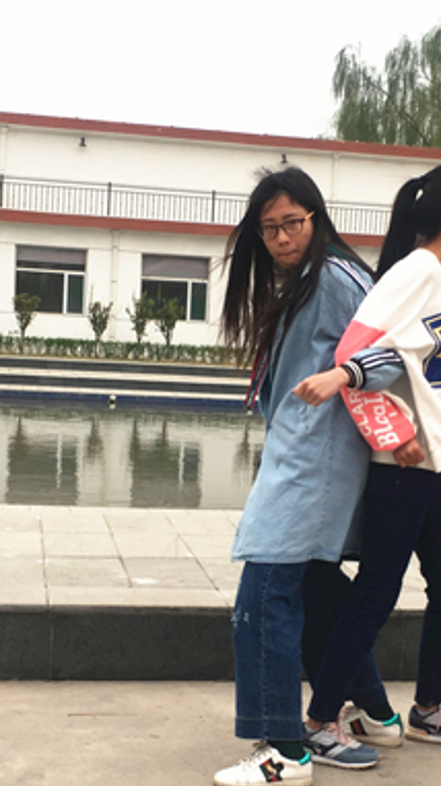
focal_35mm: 53
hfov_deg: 22.5
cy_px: 449
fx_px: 1103
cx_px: 295
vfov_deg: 39.1
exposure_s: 1/167
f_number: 2.2
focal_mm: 4.15
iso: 25
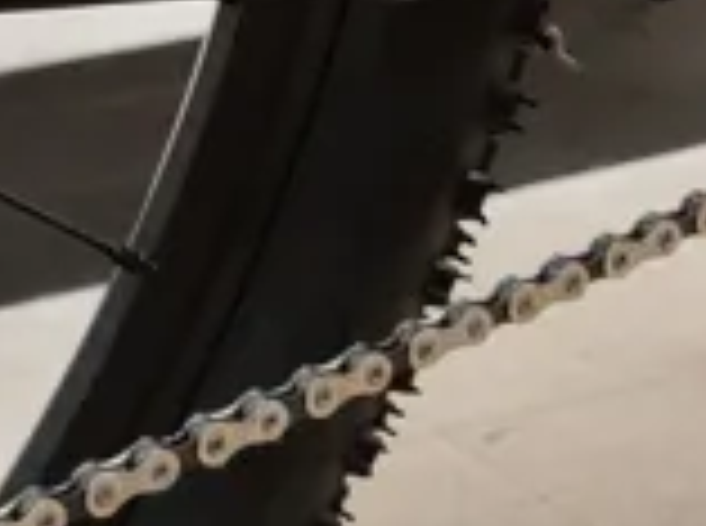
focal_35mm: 138
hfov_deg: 13.6
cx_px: -328
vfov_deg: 10.5
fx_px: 2808
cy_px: -103
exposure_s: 1/50
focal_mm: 4.75
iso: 1000
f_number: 1.65
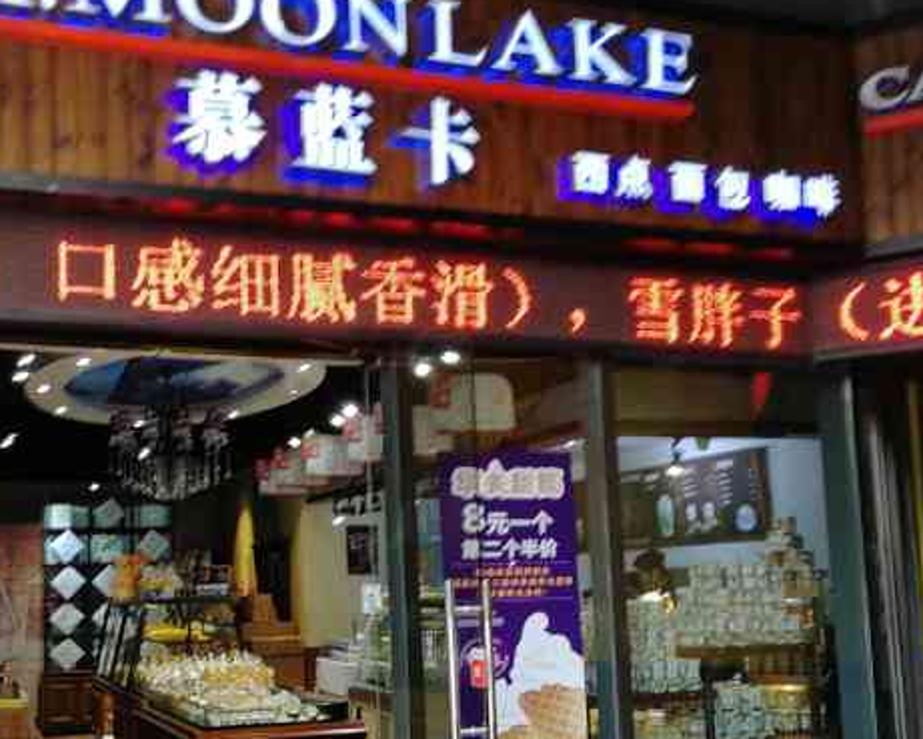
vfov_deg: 37.0
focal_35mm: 40
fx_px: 1093
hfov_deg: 44.7
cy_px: 482
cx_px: 264
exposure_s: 1/50
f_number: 2.2
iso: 64
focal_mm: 3.95
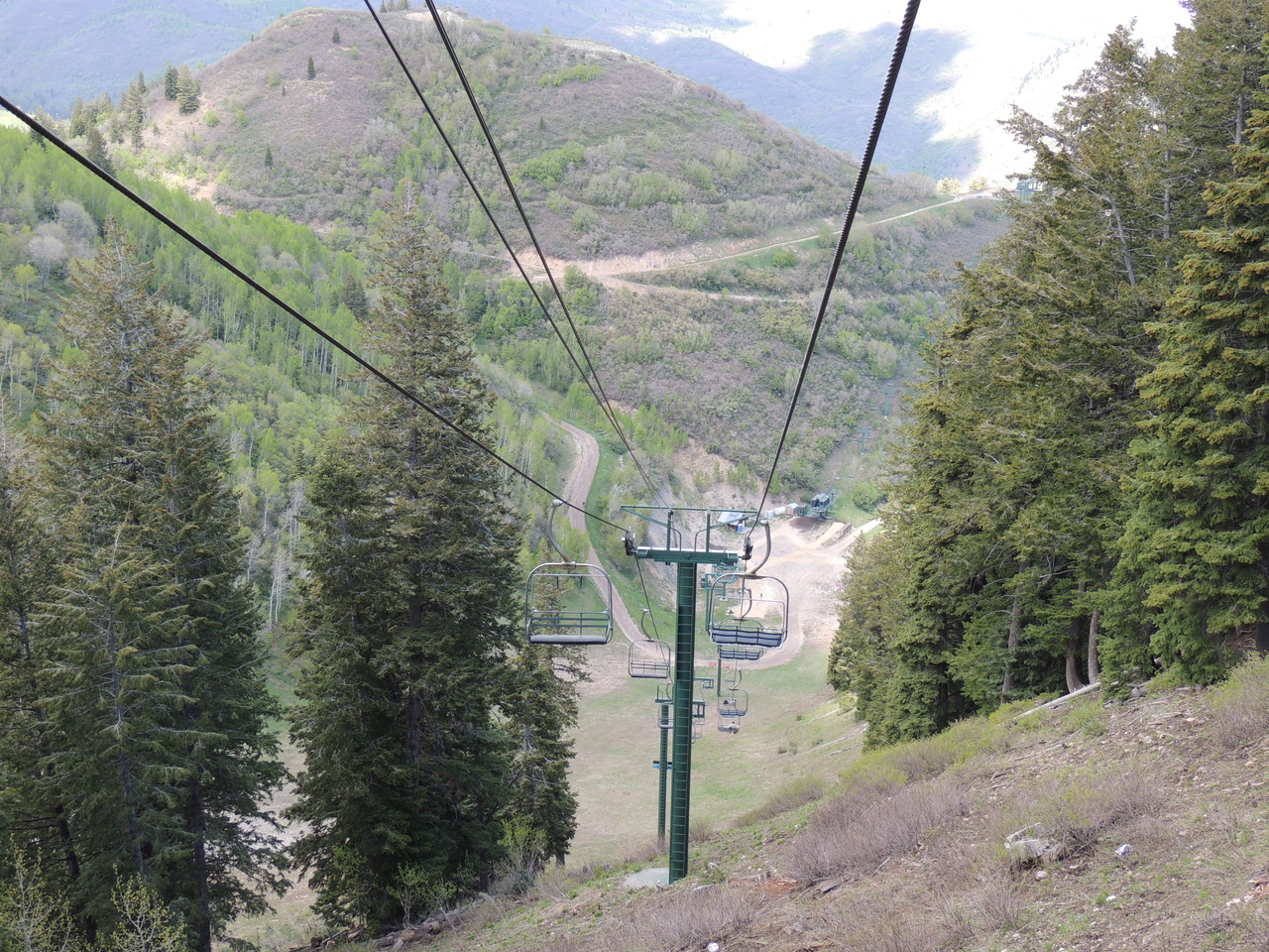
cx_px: 634
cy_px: 476
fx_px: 1576
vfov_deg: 33.6
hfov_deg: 43.9
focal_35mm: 43
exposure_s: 1/160
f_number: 3.4
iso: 100
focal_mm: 7.6
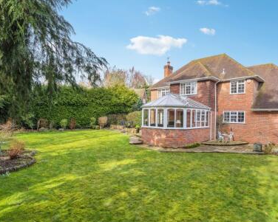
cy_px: 116
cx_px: 146
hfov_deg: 83.2
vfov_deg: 70.8
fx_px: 156
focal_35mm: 19
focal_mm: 16
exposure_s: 1/400
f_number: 8
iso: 640
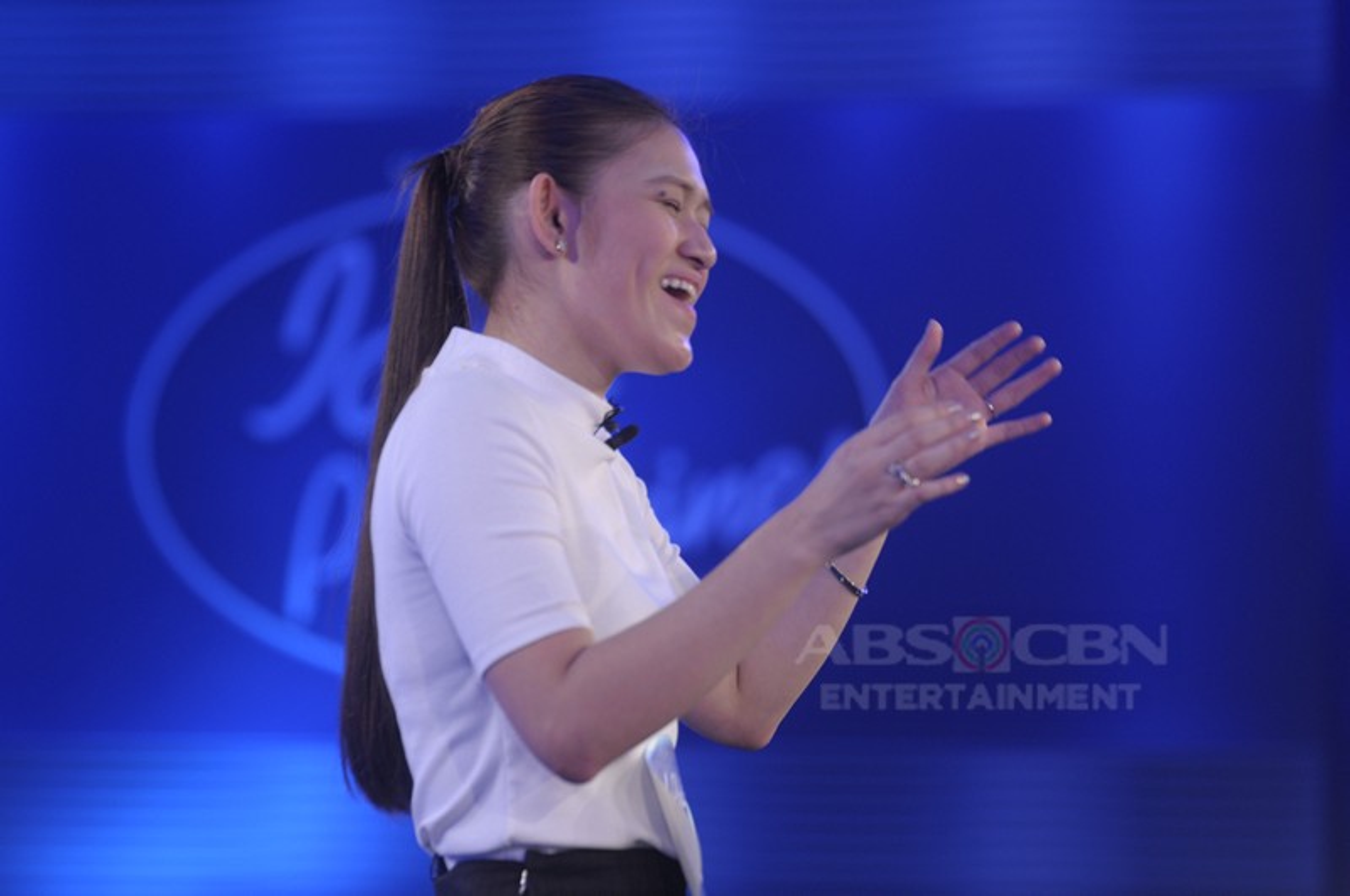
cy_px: 448
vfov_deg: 5.1
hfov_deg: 7.6
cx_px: 675
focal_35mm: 270
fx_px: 10111
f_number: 2.8
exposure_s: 1/80
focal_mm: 180
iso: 400
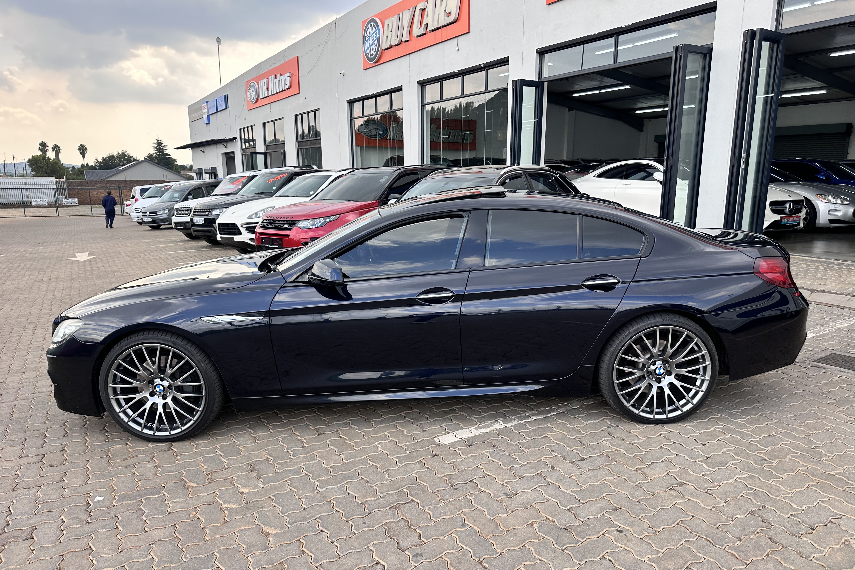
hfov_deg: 71.5
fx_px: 594
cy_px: 312
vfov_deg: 51.2
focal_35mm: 25
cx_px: 428
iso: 80
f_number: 1.78
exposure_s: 1/694
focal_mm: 6.86
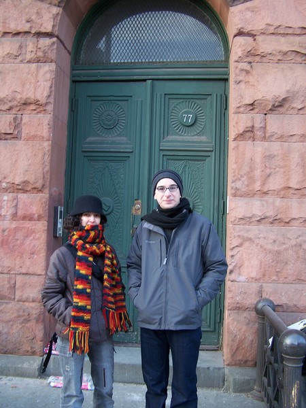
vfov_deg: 49.0
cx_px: 153
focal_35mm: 38
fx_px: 448
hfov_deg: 37.7
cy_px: 204
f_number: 2.8
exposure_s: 1/30
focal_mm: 6.3
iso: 100
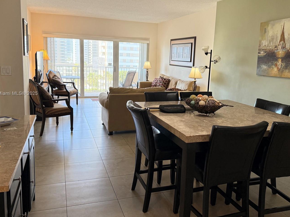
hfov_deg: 60.0
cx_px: 147
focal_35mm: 30
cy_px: 94
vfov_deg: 46.7
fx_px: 251
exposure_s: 1/120
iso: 320
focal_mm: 6.76
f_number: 1.78
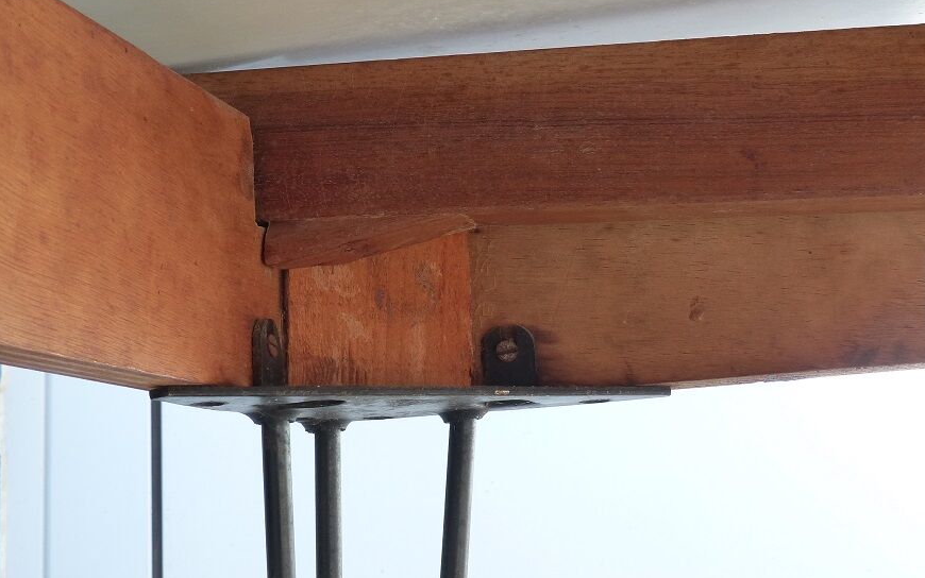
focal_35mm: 61
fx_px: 1538
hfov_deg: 33.4
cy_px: 192
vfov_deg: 21.2
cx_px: 411
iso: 160
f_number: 4
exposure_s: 1/100
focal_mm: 8.4
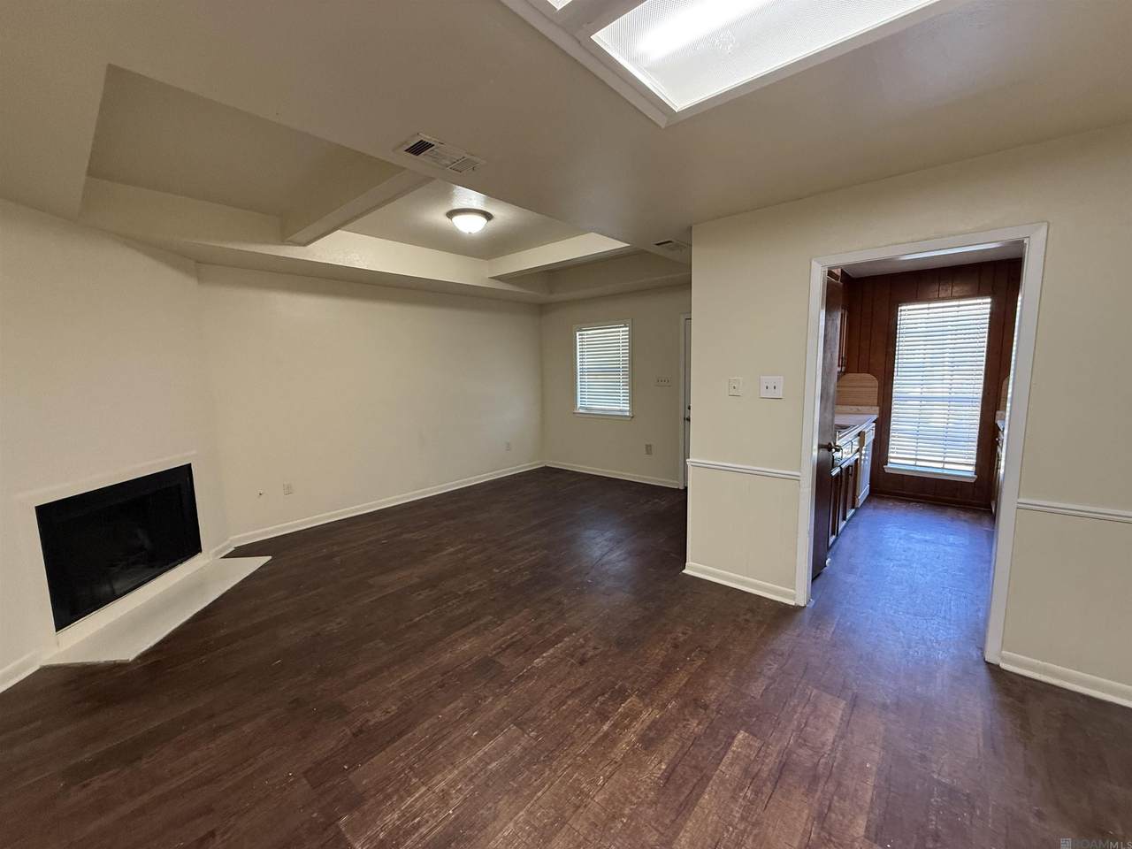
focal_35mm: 14
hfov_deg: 102.1
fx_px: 458
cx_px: 566
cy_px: 424
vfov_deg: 85.7
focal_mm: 2.22
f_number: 2.2
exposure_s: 1/60
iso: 250
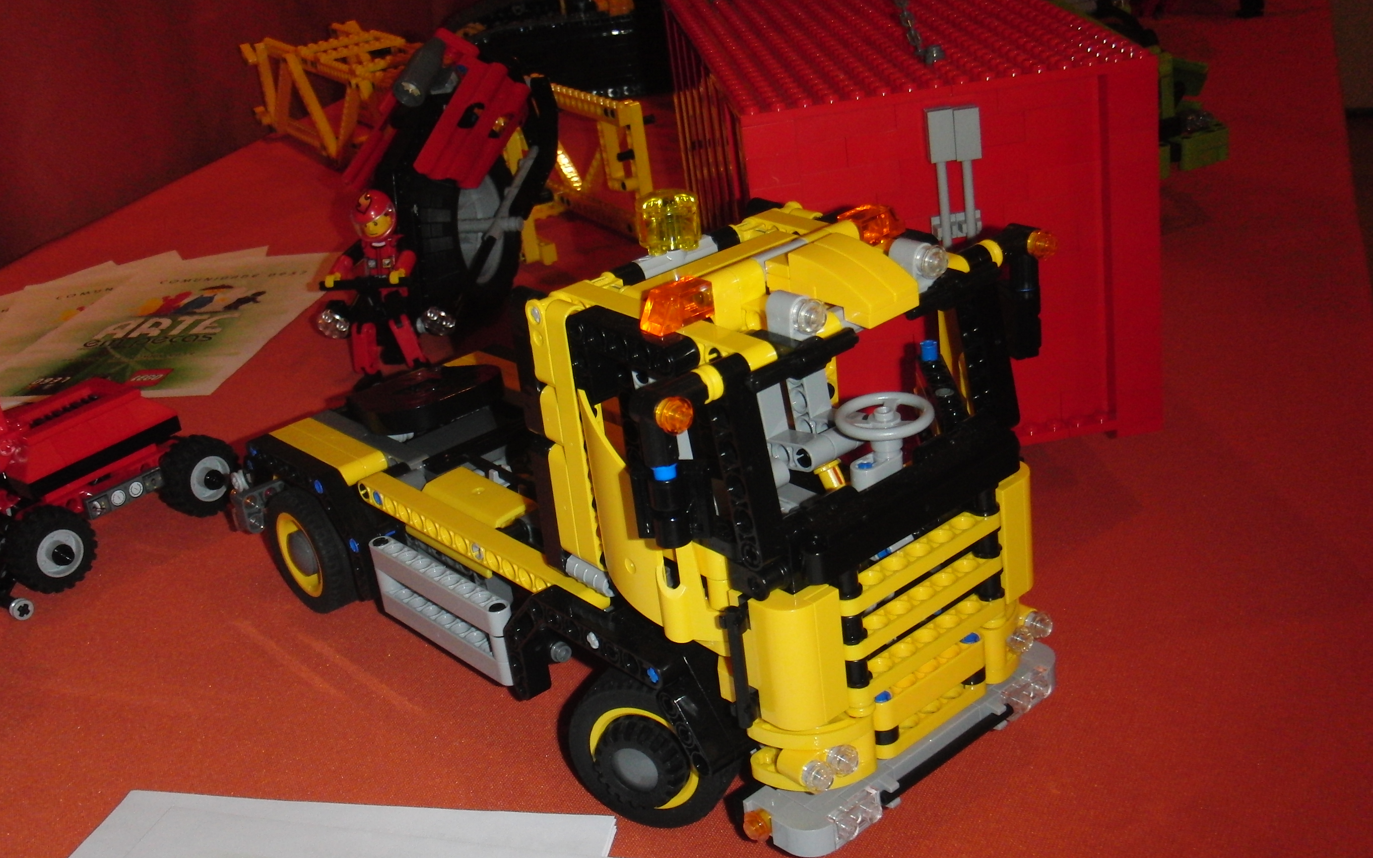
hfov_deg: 48.2
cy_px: 429
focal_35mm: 41
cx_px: 691
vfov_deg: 31.2
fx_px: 1534
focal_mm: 6.66
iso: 200
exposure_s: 1/40
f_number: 3.9
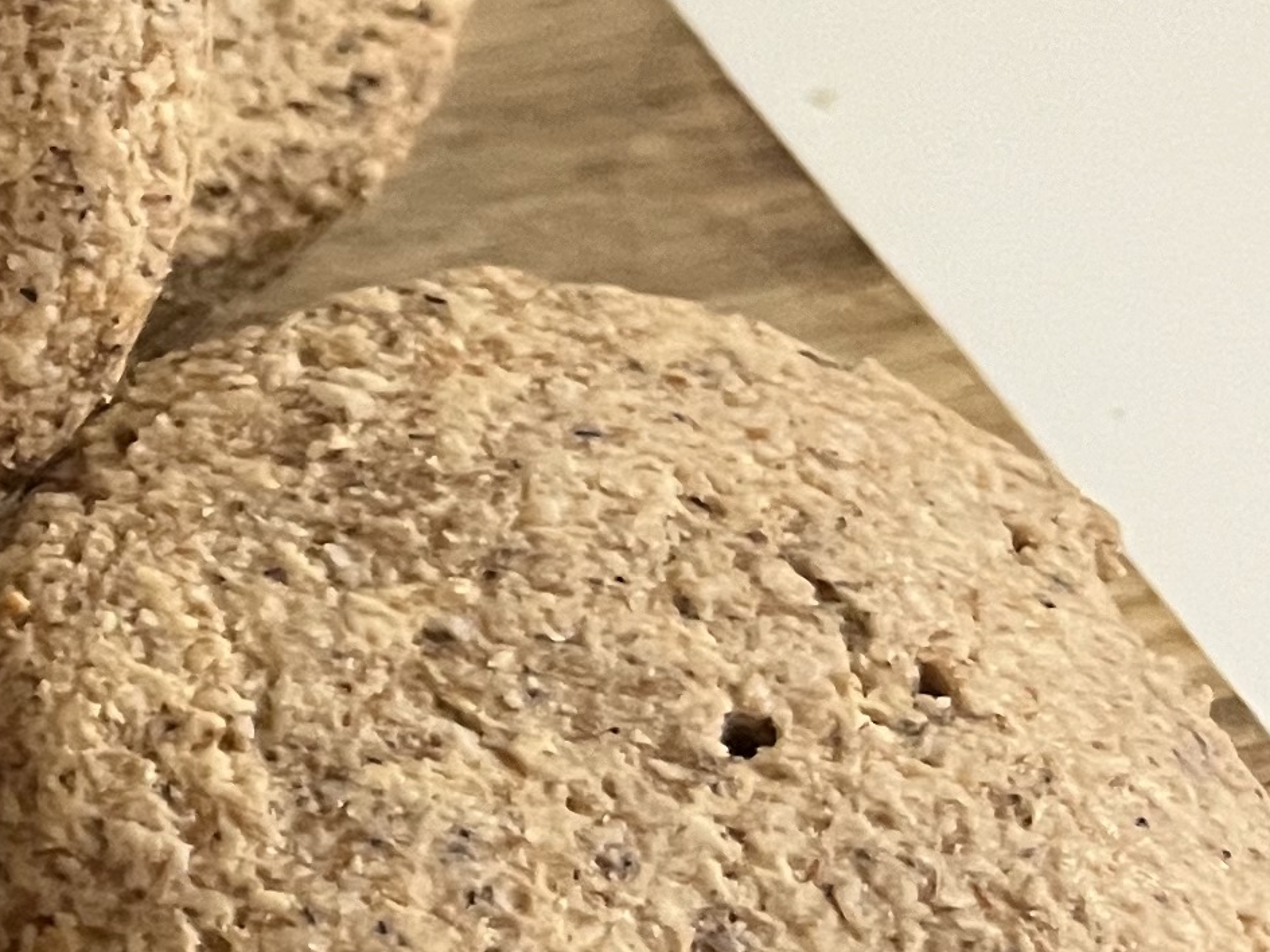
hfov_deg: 14.6
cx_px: -1287
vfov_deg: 13.3
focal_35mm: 111
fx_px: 4072
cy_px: 372
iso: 500
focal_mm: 5.1
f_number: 1.6
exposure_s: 1/33
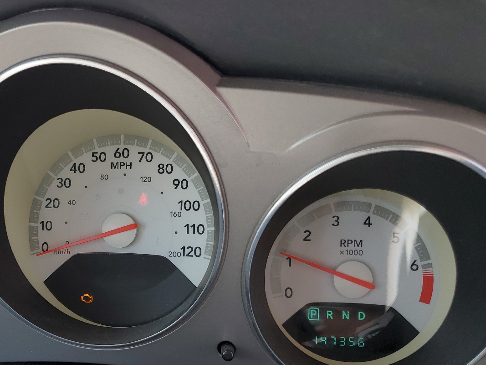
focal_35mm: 39
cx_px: 128
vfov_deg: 36.6
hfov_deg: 46.3
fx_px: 547
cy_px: 225
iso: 50
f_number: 1.5
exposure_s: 1/333
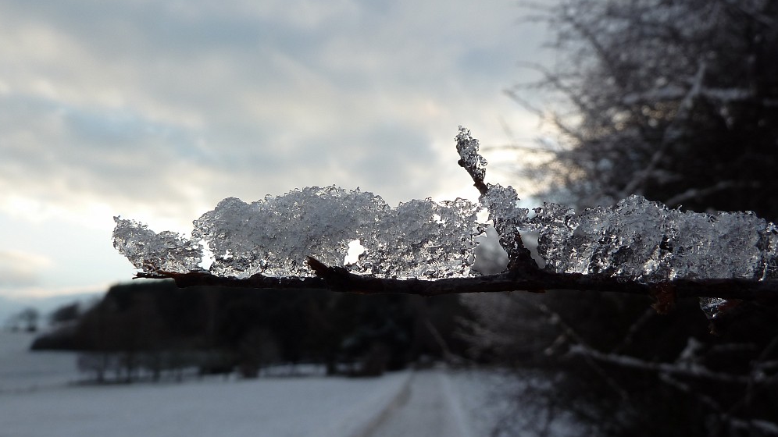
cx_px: 394
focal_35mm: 28
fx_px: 578
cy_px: 222
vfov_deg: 41.5
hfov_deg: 67.9
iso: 80
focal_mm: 4.1
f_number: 4
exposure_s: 1/200
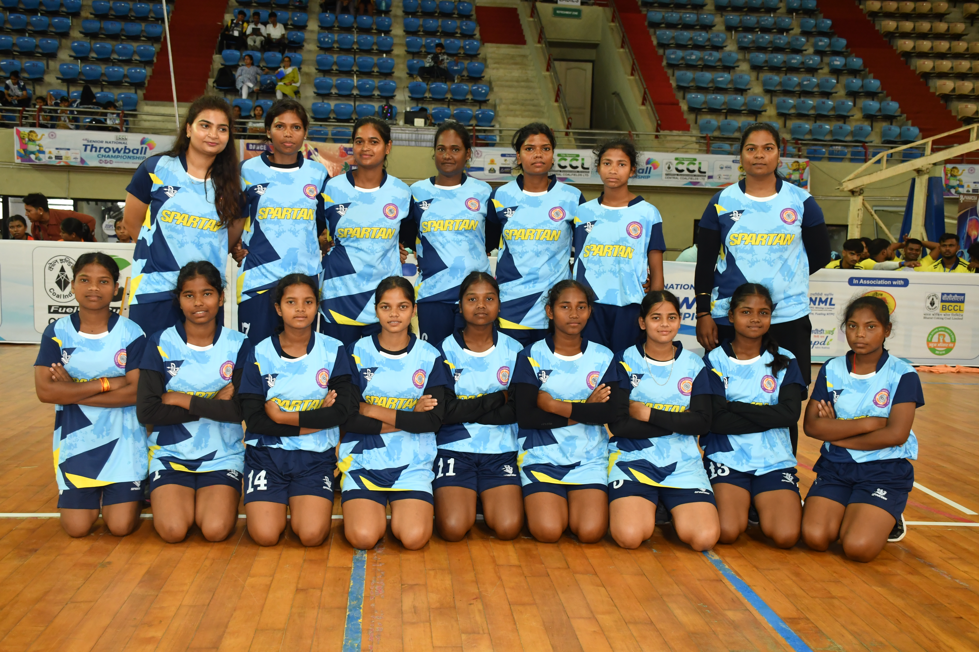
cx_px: 490
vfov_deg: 34.2
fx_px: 1061
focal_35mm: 39
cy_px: 326
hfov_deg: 49.6
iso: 800
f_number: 6.3
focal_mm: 26
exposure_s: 1/60
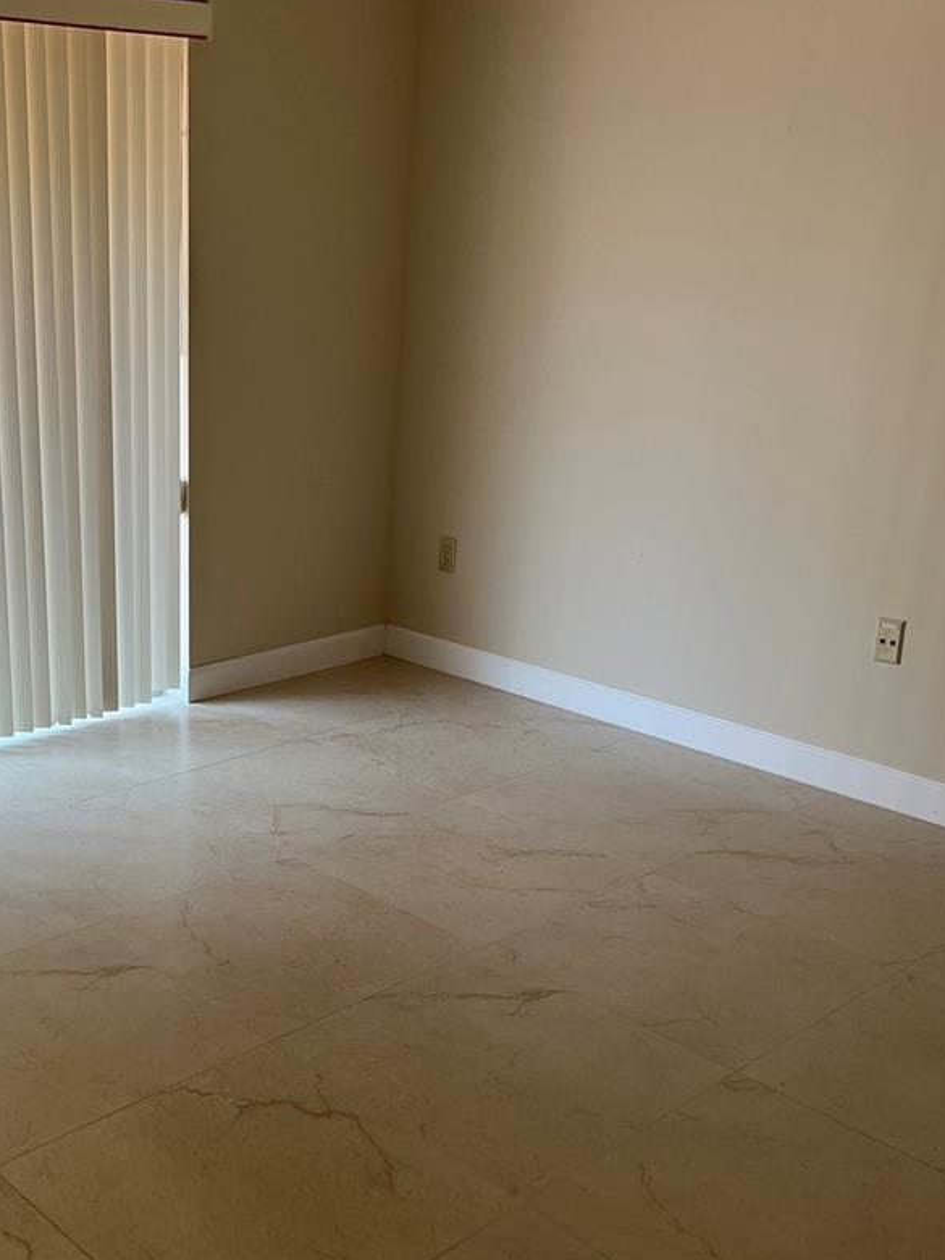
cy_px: 772
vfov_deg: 46.5
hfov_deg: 35.1
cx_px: 233
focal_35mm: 40
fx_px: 1456
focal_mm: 5.7
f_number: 1.5
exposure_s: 1/120
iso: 125
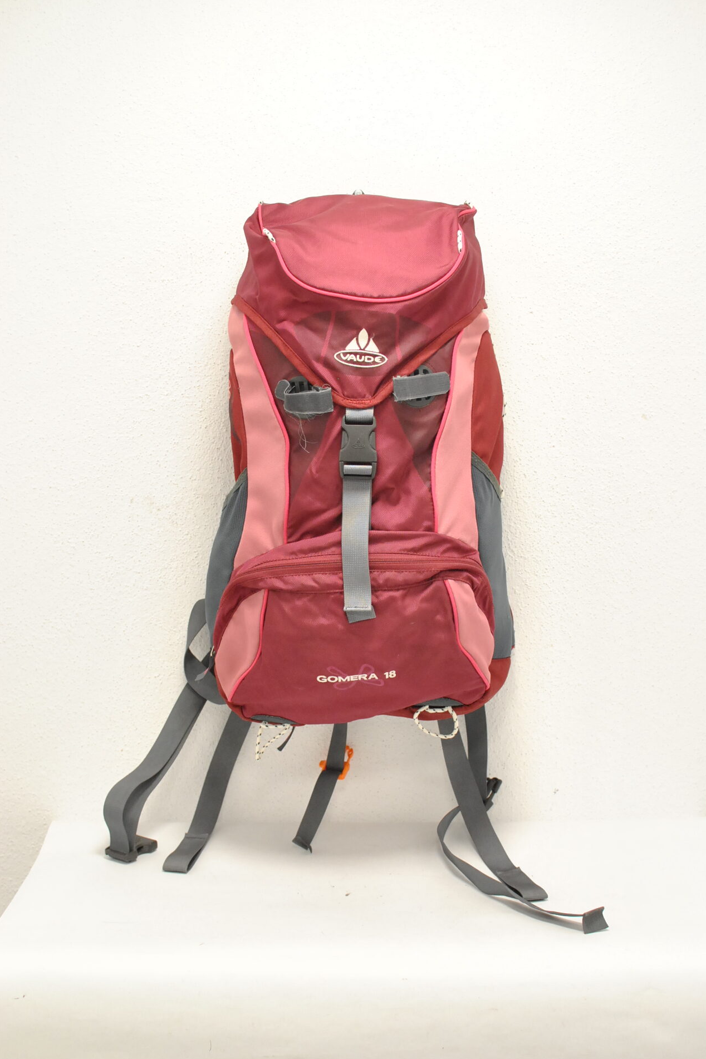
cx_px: 350
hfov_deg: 25.3
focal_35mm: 54
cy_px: 528
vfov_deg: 37.2
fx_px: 1574
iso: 800
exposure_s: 1/125
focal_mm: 35
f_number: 4
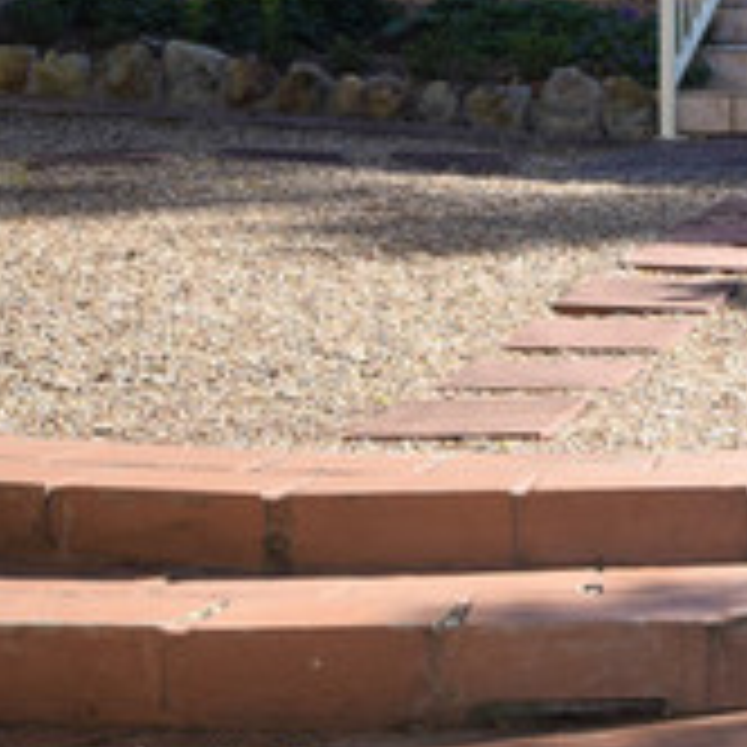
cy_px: -50
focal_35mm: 123
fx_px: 3003
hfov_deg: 12.3
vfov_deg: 13.9
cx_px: 1575
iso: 100
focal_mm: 20
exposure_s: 1/125
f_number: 5.6
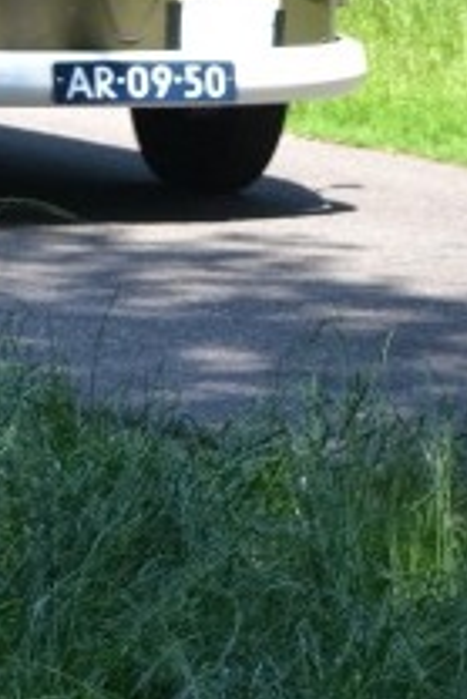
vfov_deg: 6.2
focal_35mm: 332
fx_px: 6449
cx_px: -321
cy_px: -34
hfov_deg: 4.1
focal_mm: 46
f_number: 5.6
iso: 110
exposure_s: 1/125
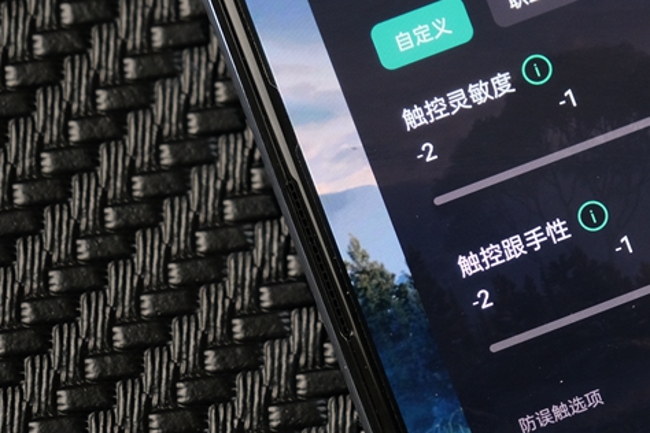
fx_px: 3430
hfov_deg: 10.7
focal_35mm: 190
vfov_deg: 7.2
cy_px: 169
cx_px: 695
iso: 800
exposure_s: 1/105
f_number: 4
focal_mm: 58.6
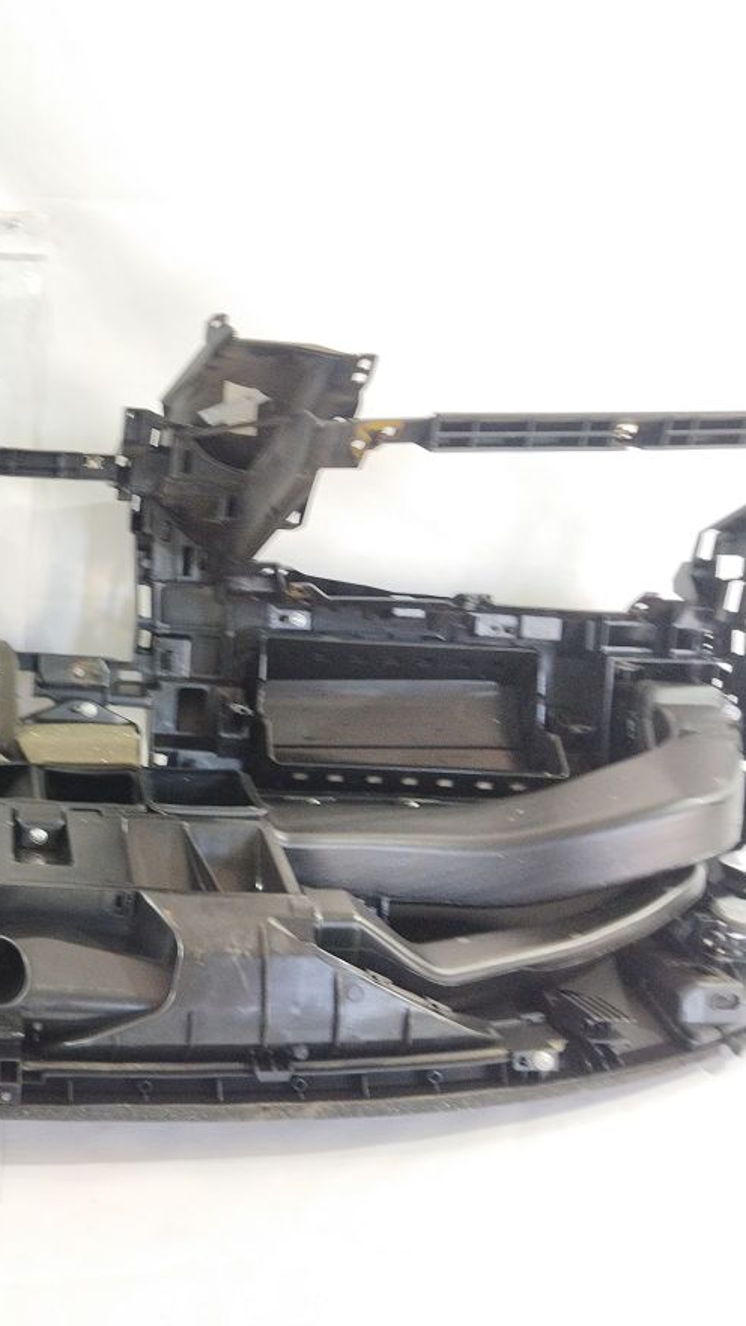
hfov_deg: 28.0
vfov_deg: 50.5
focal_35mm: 40
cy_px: 655
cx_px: 3
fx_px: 1407
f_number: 1.79
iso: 179
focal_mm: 4.71
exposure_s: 1/25
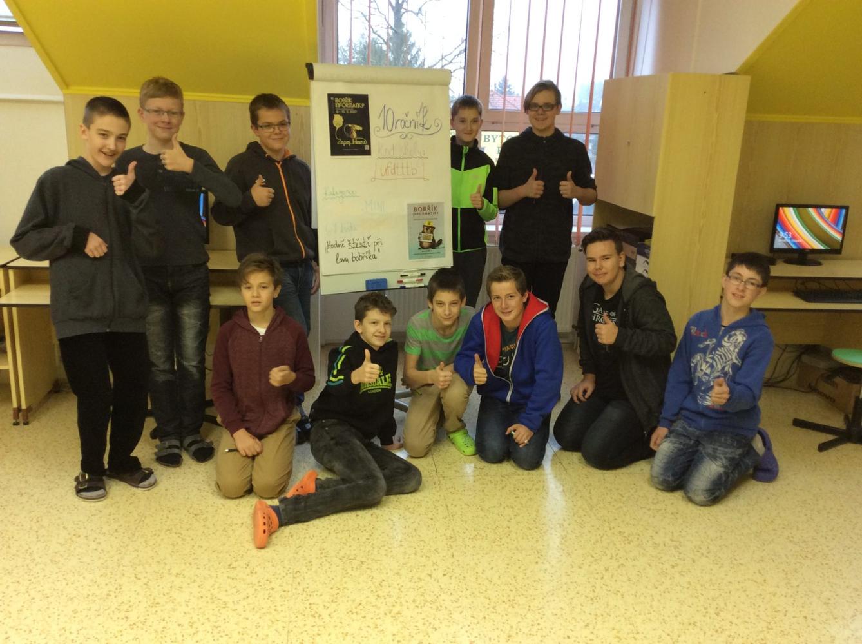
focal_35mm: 32
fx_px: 796
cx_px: 431
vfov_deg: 44.0
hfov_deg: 56.9
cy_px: 322
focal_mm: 3.3
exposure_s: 1/25
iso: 80
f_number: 2.4
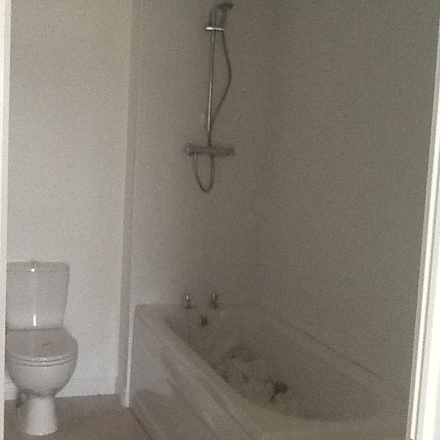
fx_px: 748
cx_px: 184
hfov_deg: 32.7
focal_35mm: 52
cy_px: 220
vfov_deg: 32.8
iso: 320
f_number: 2.4
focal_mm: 2.03
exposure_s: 1/30
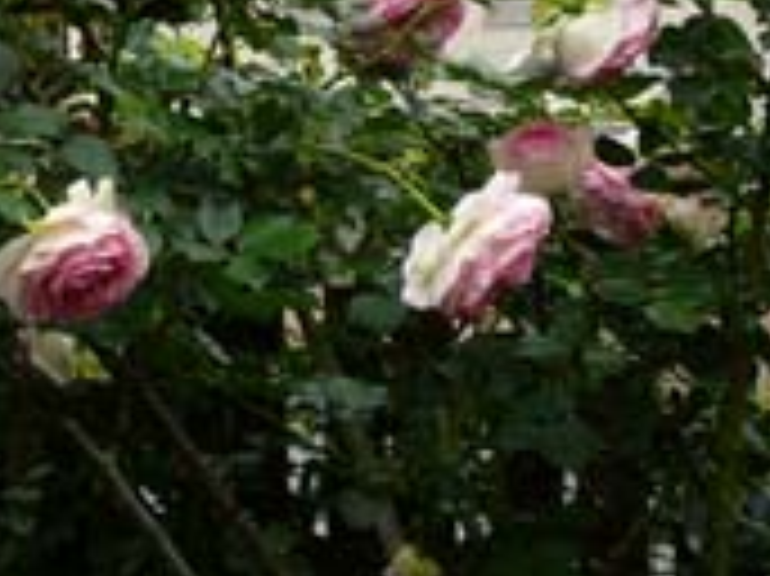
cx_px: -81
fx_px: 1823
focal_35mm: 82
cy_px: 117
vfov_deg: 17.8
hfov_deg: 22.5
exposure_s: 1/200
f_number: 2.8
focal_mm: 5.2
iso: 80
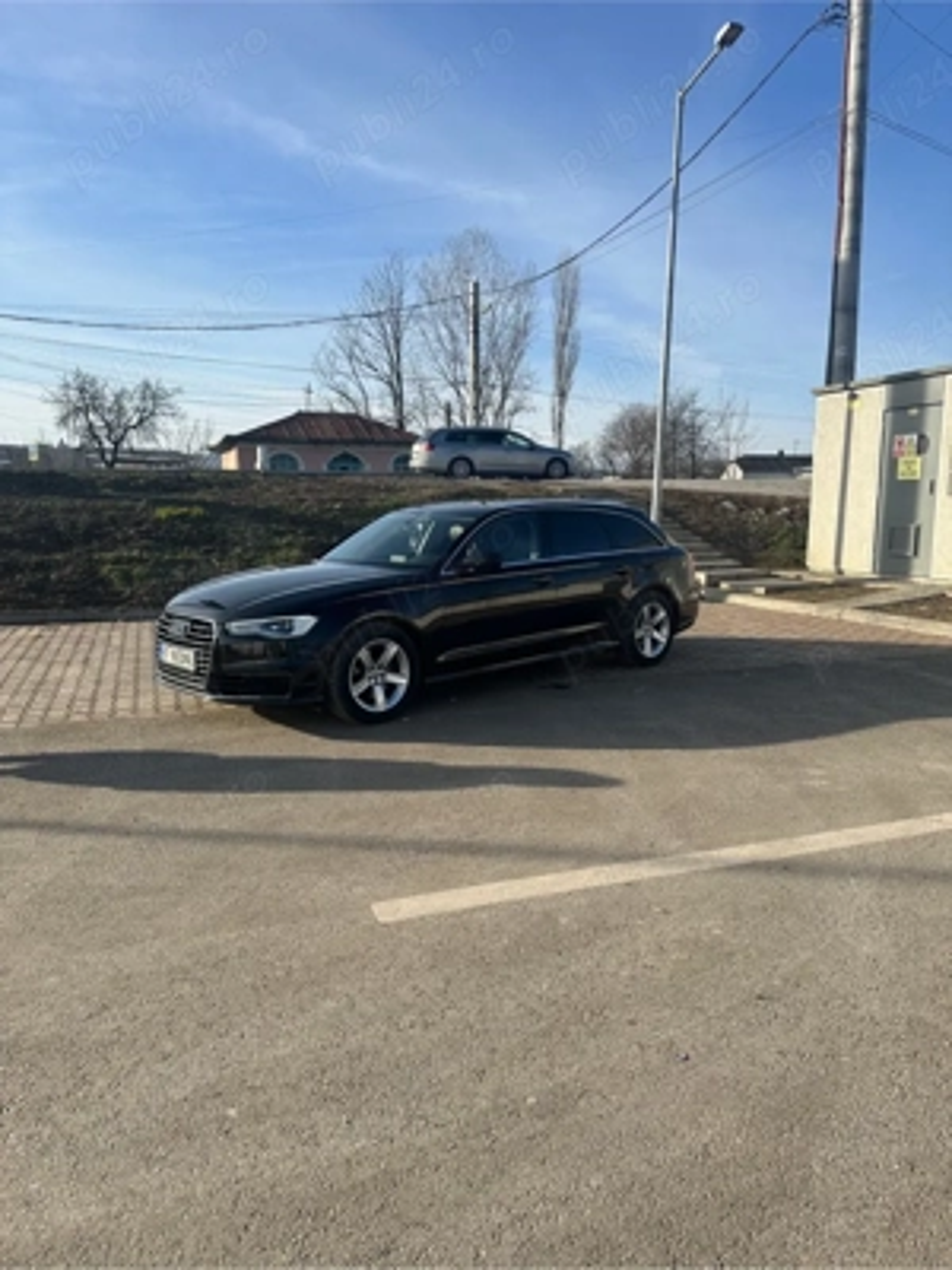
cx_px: 476
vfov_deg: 71.6
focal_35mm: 24
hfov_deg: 56.8
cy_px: 635
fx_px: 880
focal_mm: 6.86
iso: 80
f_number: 1.78
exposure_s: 1/3472
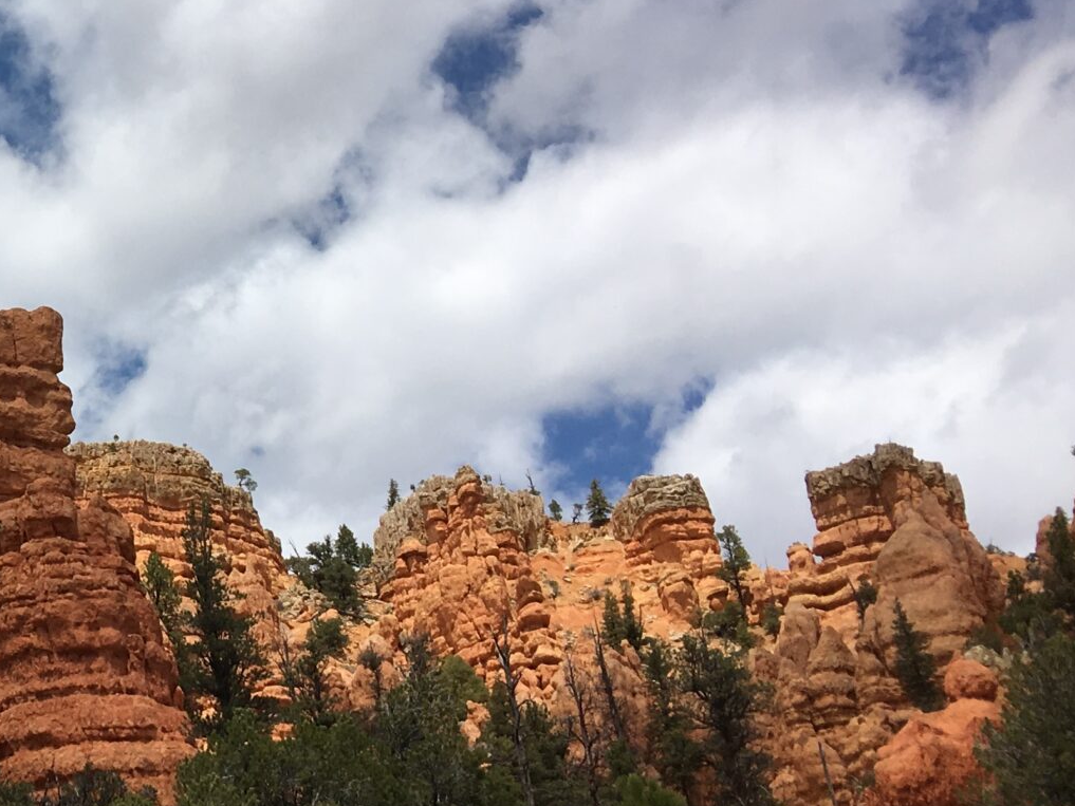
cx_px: -207
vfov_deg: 20.1
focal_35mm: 73
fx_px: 2267
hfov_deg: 24.3
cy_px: 311
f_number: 2.2
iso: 25
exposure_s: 1/2849
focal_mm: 4.15
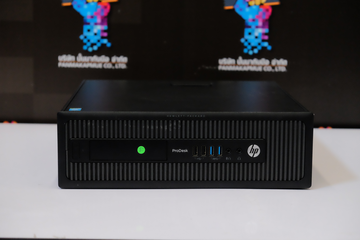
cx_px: 180
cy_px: 120
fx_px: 830
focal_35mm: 83
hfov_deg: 24.5
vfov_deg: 16.5
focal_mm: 55
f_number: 4
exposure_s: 1/100
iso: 6400
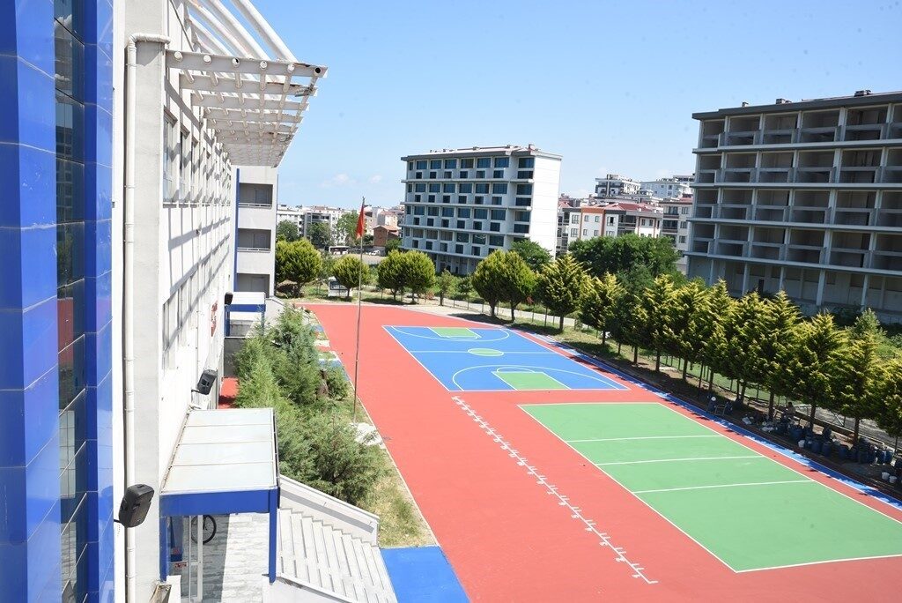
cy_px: 302
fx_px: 652
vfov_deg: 49.6
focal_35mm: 26
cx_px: 451
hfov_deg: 69.4
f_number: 13
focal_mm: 26
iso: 100
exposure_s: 1/60
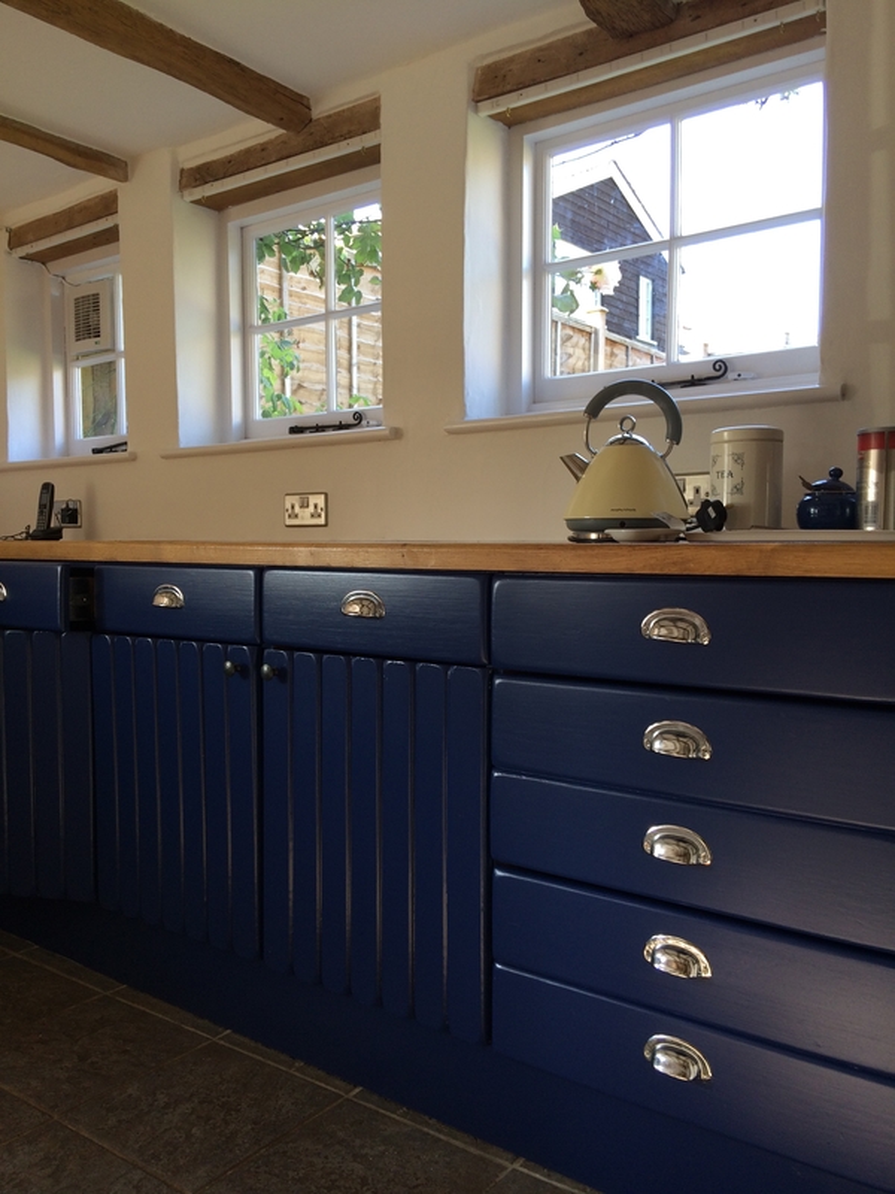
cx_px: 448
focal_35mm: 29
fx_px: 1000
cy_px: 597
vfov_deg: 61.7
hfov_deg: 48.2
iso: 40
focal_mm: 4.15
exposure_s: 1/50
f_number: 2.2
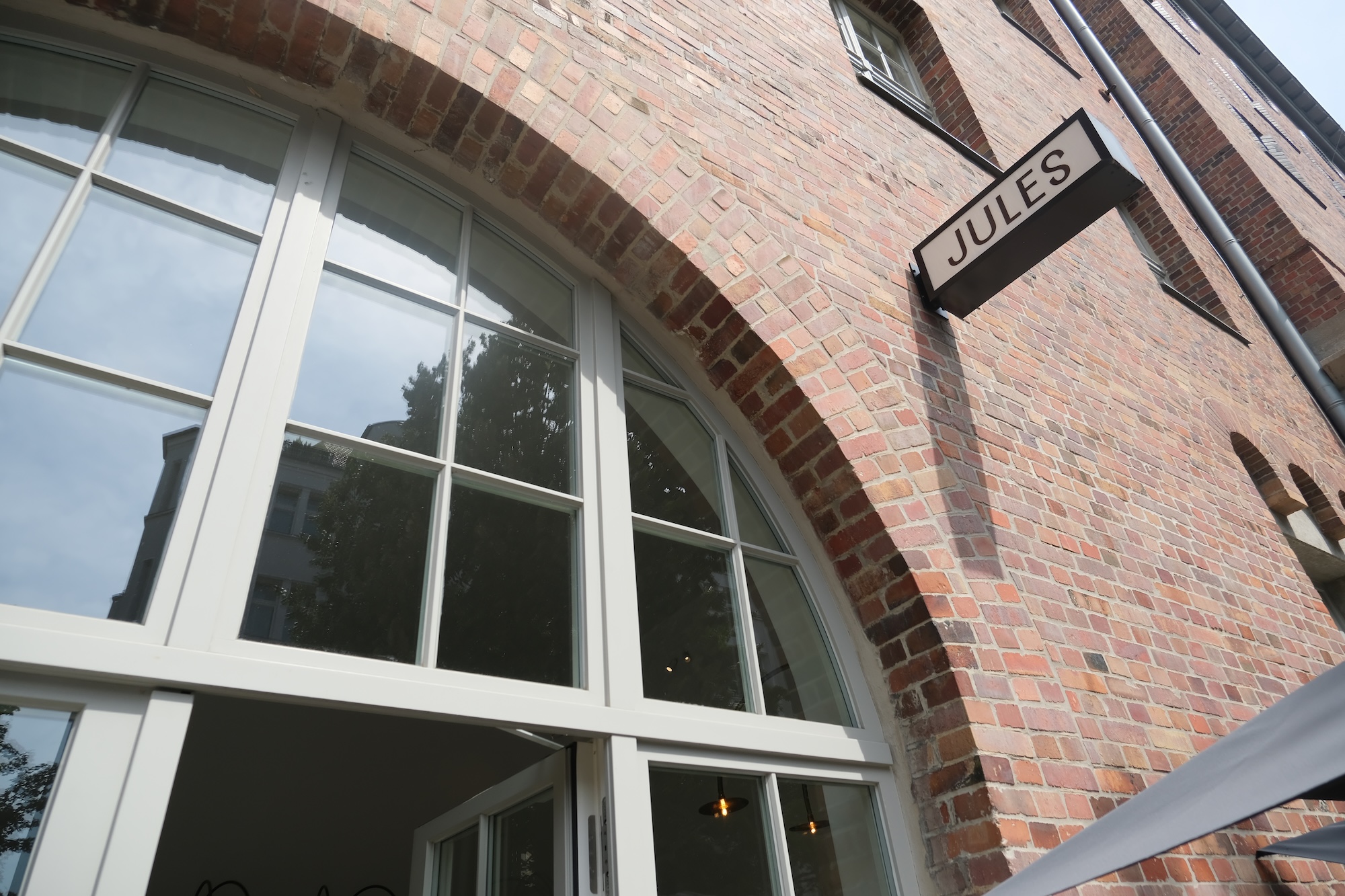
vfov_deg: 55.1
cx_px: 672
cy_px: 448
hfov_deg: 76.1
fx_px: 859
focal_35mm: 23
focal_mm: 15
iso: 320
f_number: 4
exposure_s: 1/1300
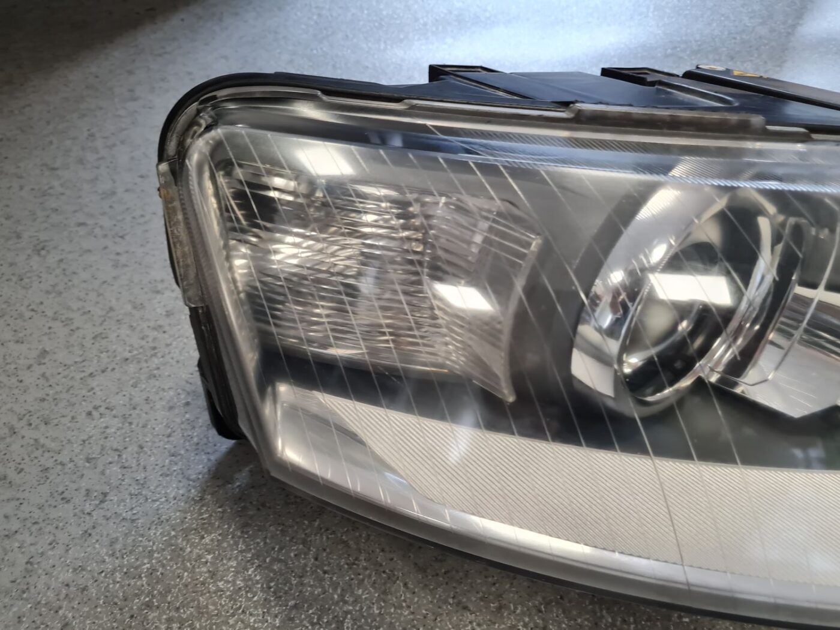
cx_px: 420
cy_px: 315
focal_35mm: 26
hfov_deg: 67.3
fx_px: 631
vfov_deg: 53.1
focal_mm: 5.4
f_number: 1.8
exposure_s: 1/100
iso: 160
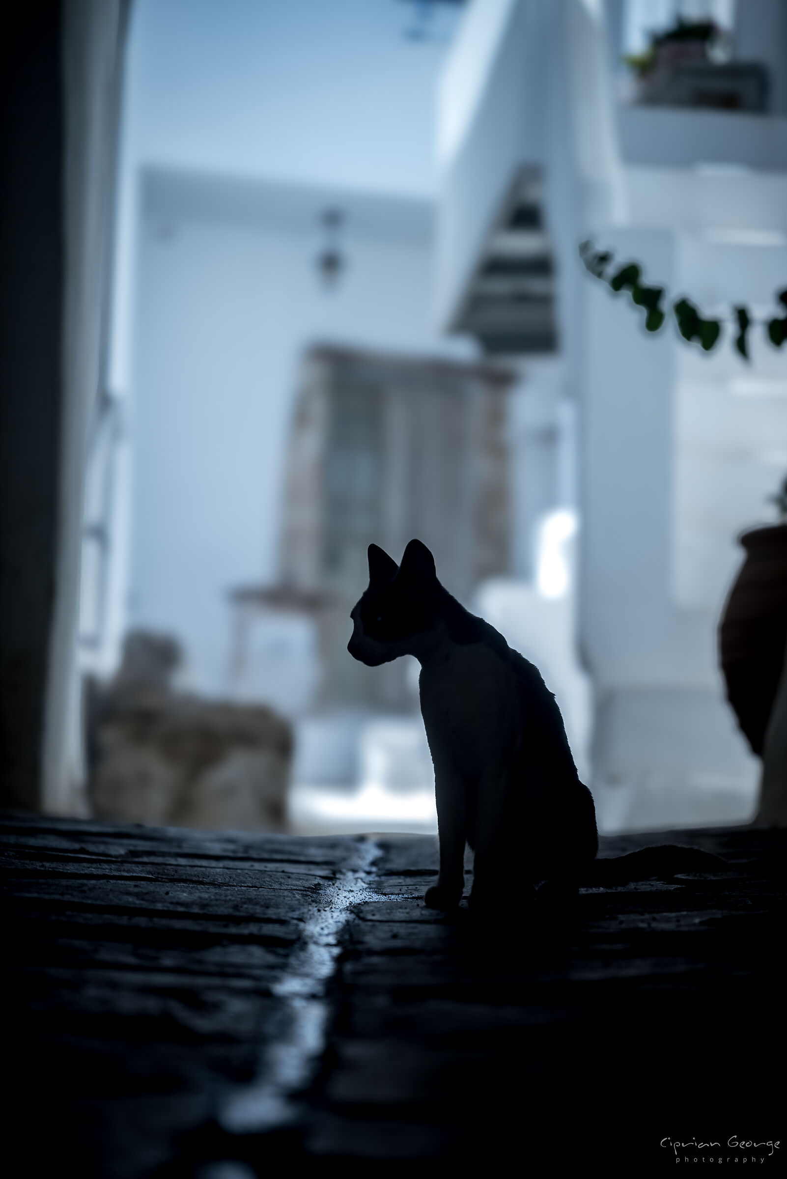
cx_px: 394
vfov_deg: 17.1
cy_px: 590
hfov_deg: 11.4
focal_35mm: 120
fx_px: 3931
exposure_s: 1/200
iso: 100
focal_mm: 120
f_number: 4
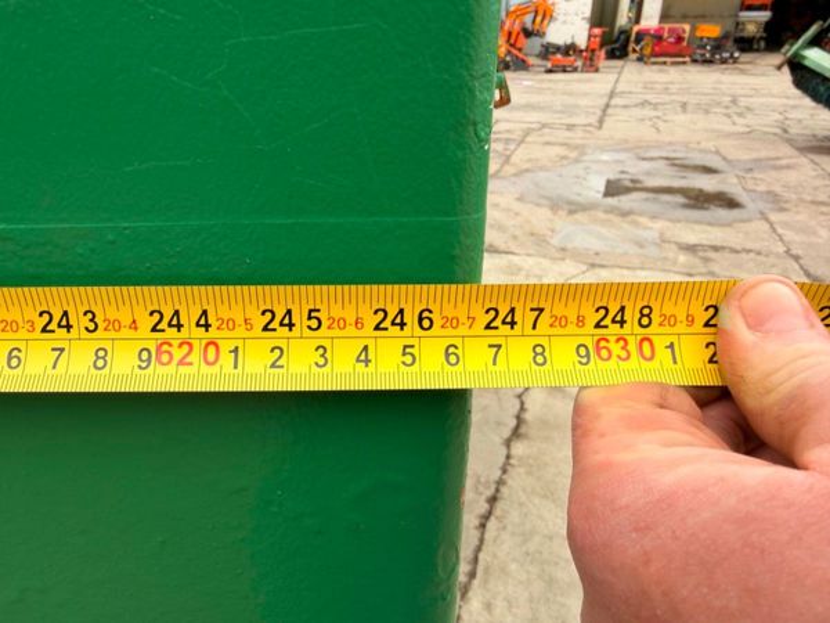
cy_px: 312
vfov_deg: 56.8
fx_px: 575
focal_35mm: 24
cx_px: 415
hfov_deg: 71.6
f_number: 2.2
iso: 40
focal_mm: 2.22
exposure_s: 1/131
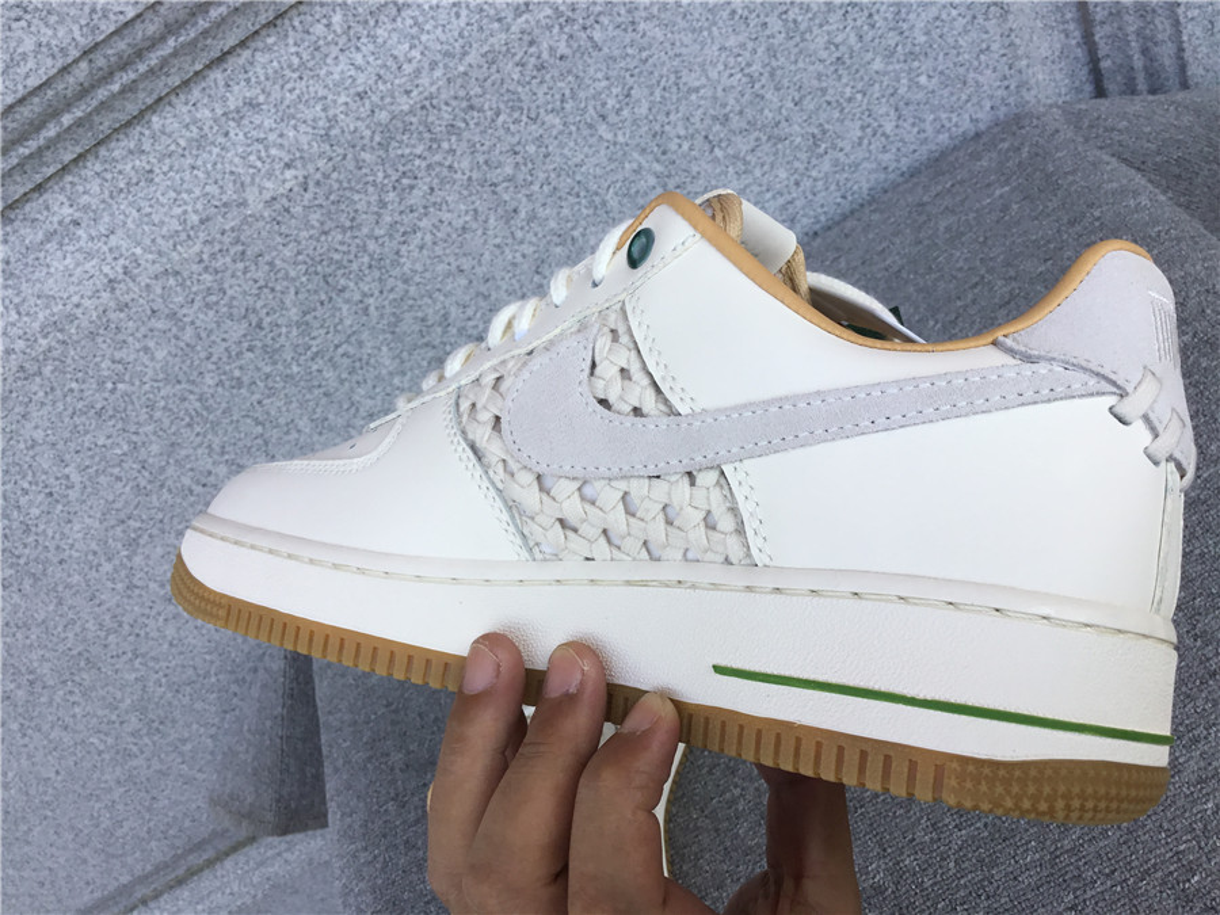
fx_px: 1093
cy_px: 458
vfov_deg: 45.4
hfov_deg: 58.4
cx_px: 610
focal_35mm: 31
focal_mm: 3.3
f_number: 2.4
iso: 25
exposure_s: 1/386
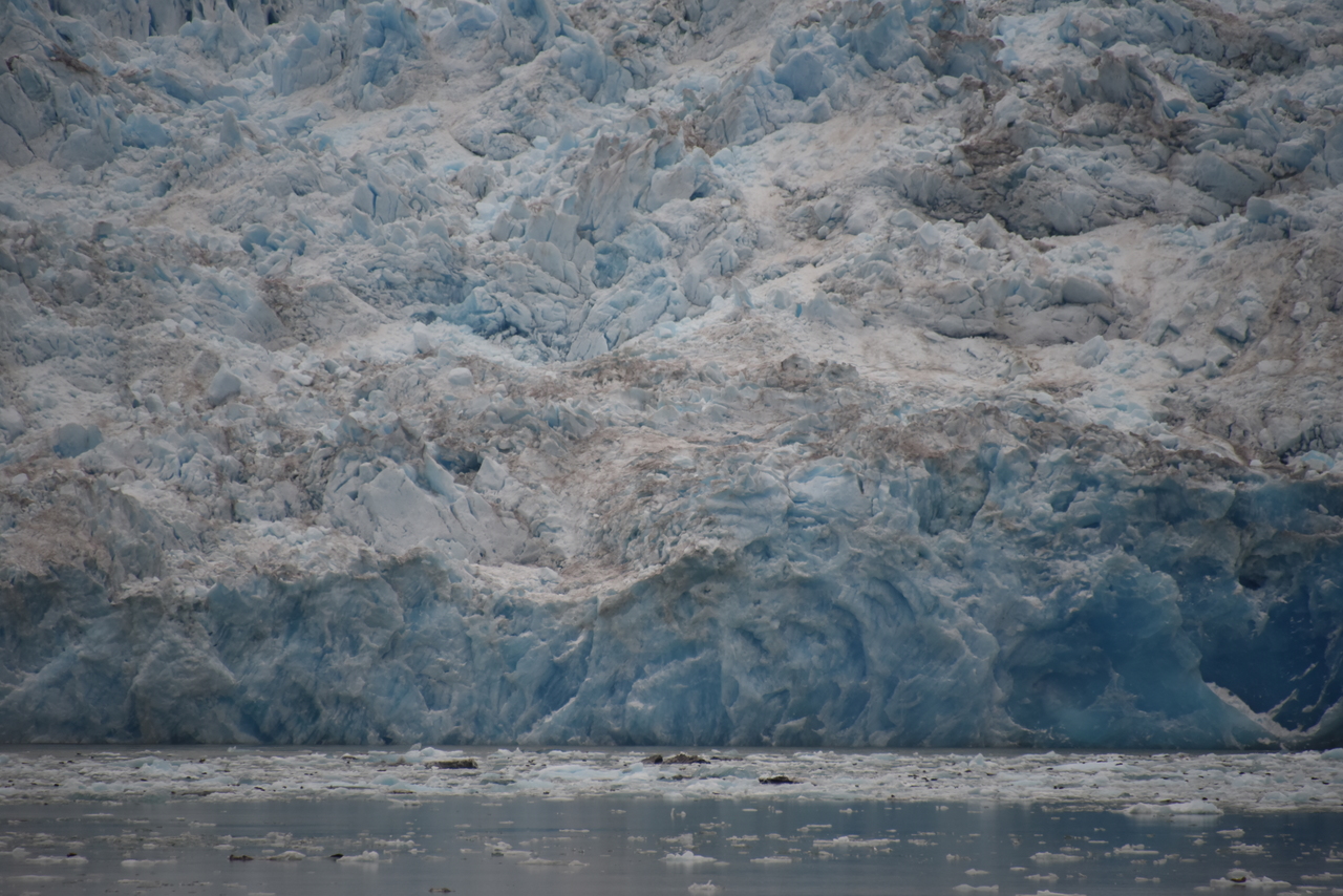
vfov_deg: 4.6
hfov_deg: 6.9
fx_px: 11193
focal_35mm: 300
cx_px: 672
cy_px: 448
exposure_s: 1/640
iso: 800
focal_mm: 300
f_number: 5.6
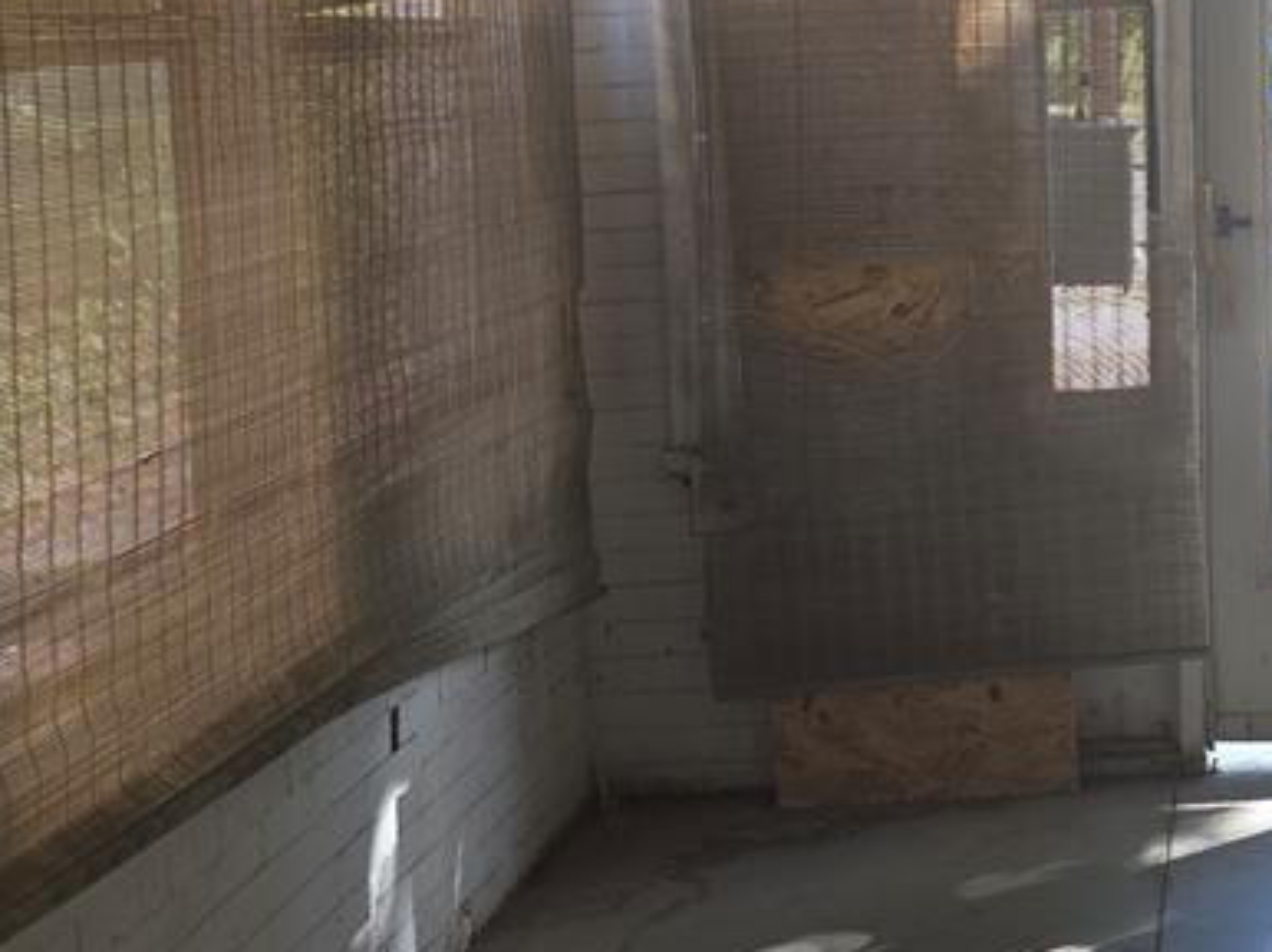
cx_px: 1203
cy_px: 222
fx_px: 2240
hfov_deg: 30.0
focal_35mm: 61
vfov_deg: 23.7
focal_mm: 6.3
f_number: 1.7
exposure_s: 1/60
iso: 20
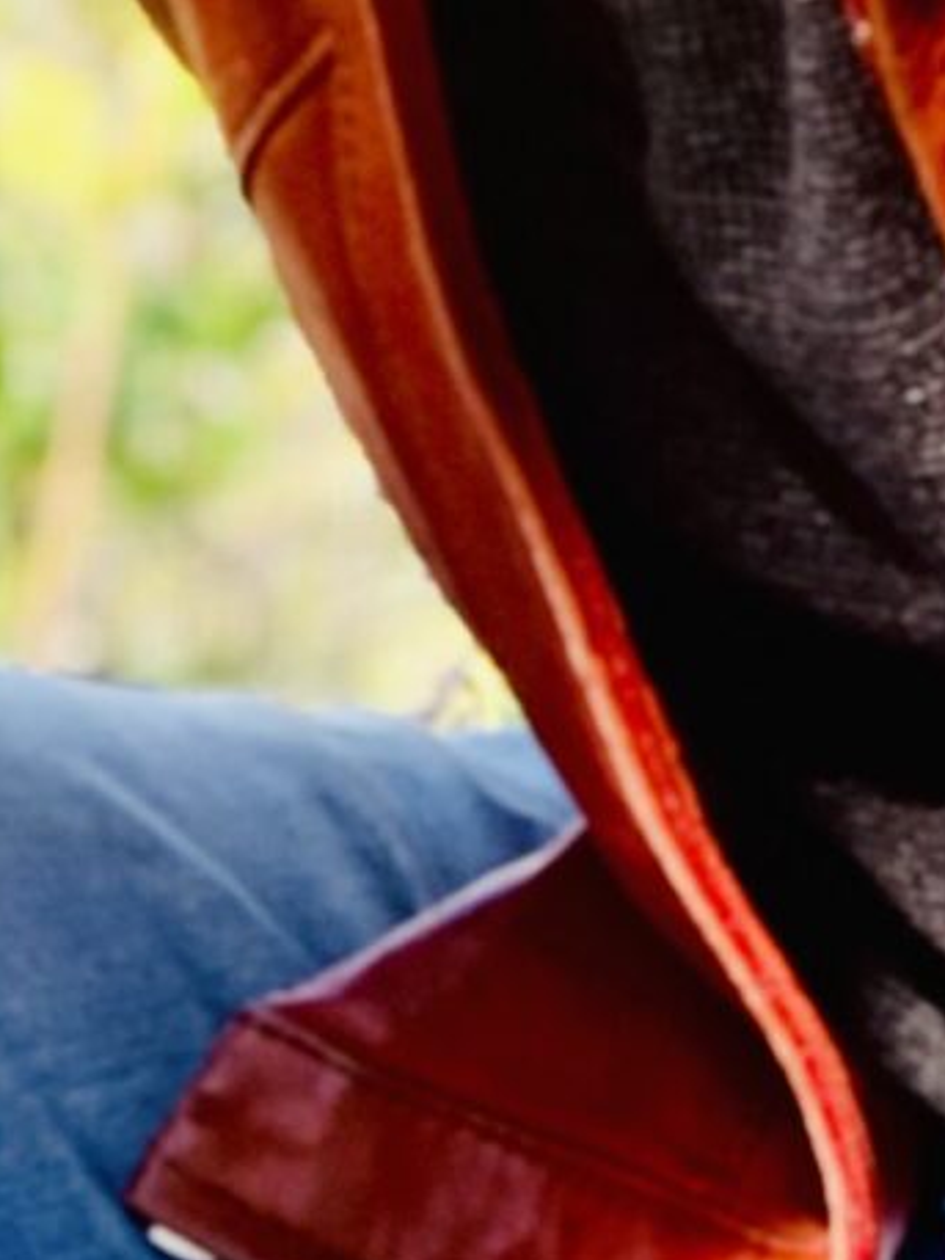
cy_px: -1017
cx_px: 212
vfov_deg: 6.6
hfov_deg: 5.1
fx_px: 10587
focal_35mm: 291
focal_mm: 6
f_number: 2.4
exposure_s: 1/122
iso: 20
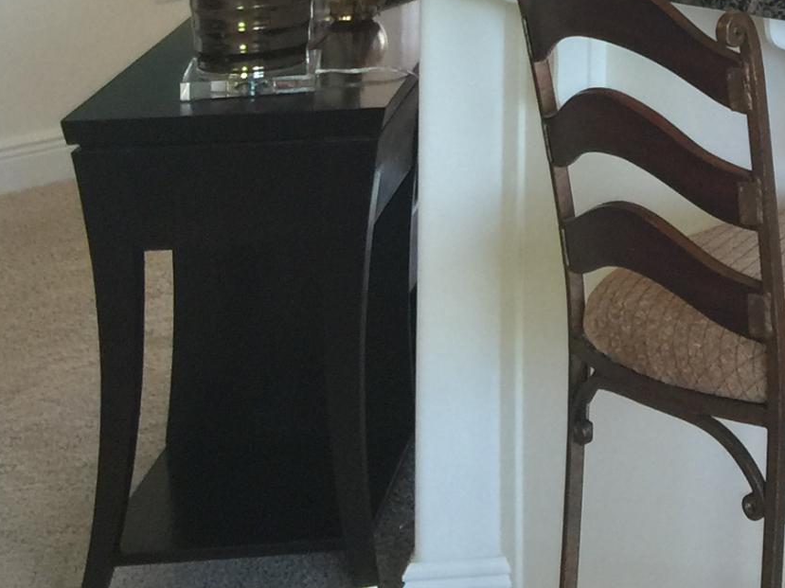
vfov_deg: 12.9
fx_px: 2380
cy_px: -430
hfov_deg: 16.3
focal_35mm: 105
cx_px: 1335
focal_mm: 4.15
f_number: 2.2
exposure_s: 1/15
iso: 32
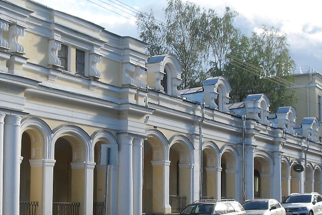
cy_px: 150
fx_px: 626
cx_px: 144
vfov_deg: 19.4
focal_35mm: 70
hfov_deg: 28.8
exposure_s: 1/60
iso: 80
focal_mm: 8.1
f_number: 9.1
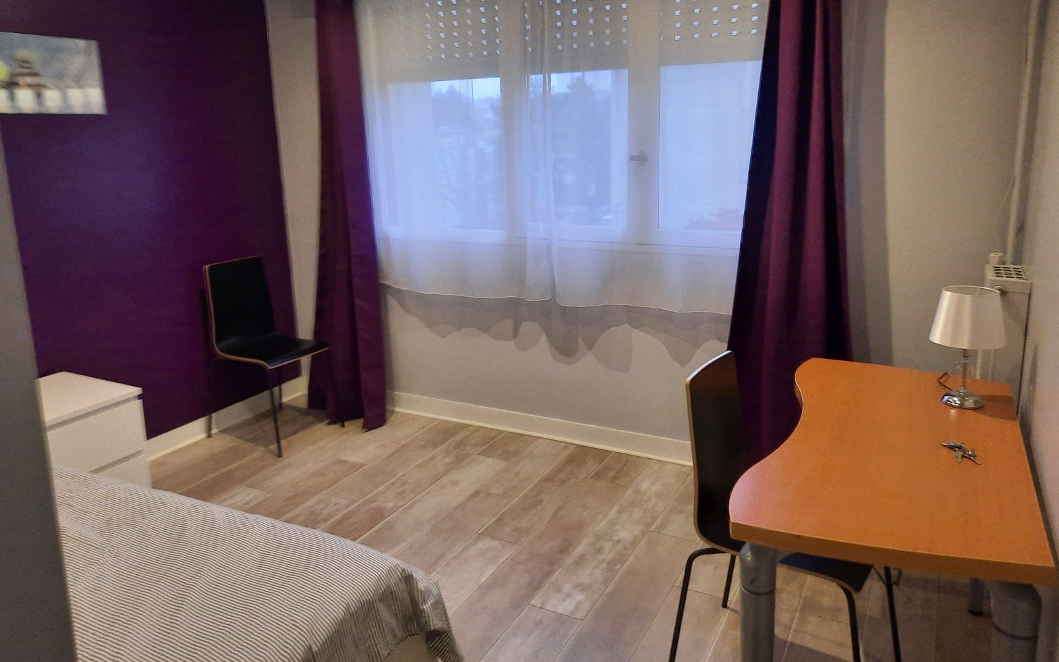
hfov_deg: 68.4
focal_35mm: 27
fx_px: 779
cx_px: 524
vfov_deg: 45.8
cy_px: 275
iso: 320
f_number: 2
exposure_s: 1/33
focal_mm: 4.6
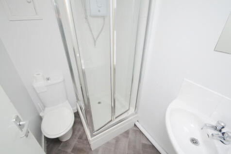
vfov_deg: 77.3
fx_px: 96
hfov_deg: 100.4
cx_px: 116
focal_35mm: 15
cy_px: 77
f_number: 8
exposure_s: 1/100
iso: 400
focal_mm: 10
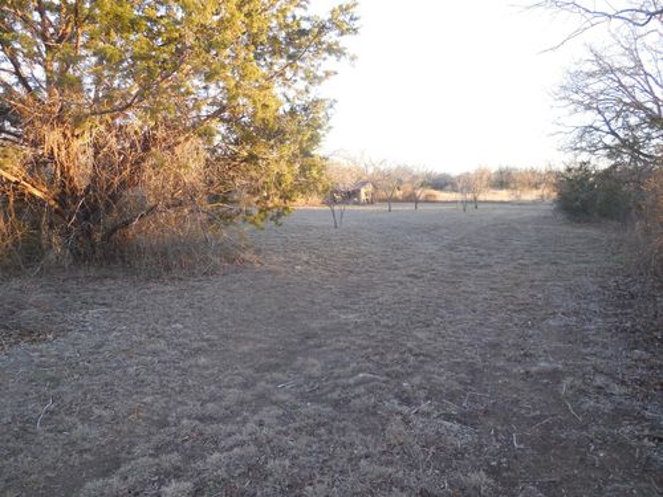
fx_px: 479
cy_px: 248
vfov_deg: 54.9
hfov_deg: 69.4
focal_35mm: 25
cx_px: 332
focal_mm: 4.5
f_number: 3.1
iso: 125
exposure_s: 1/60
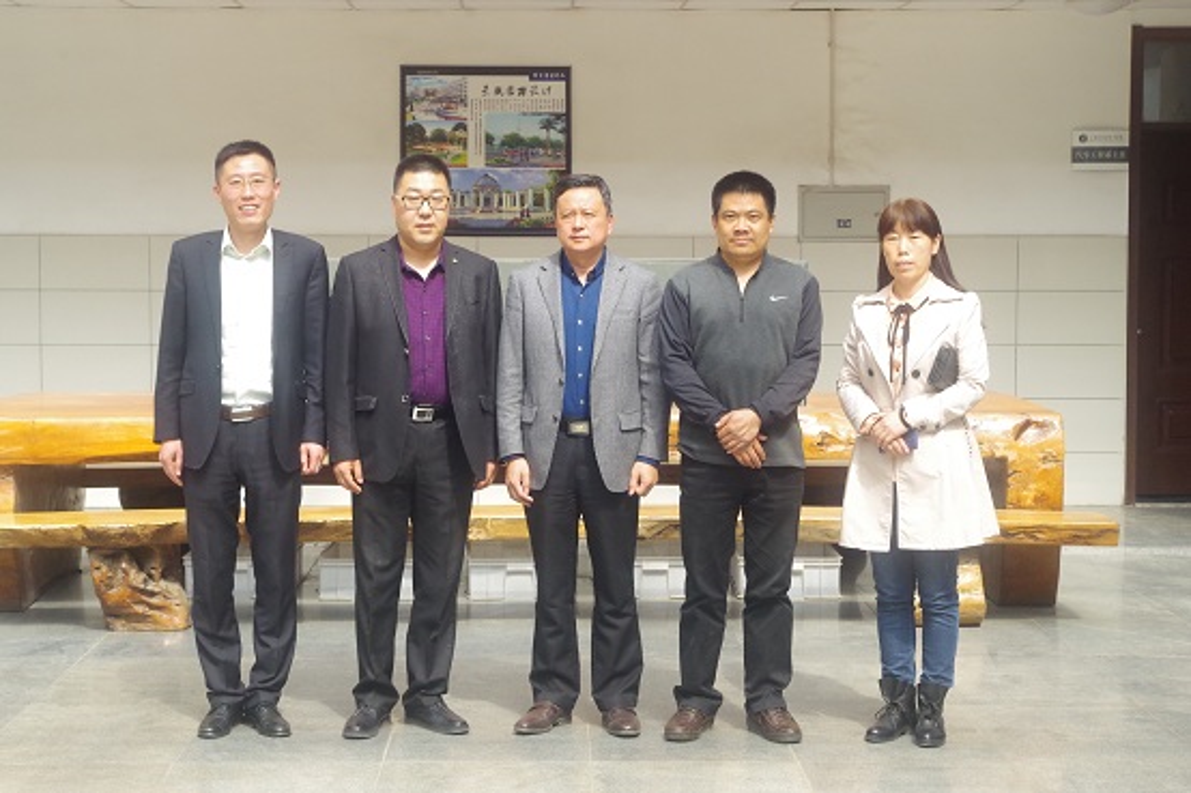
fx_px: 2480
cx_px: 596
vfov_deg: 18.2
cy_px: 396
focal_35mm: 75
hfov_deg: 27.0
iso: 1600
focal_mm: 50
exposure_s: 1/200
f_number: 11
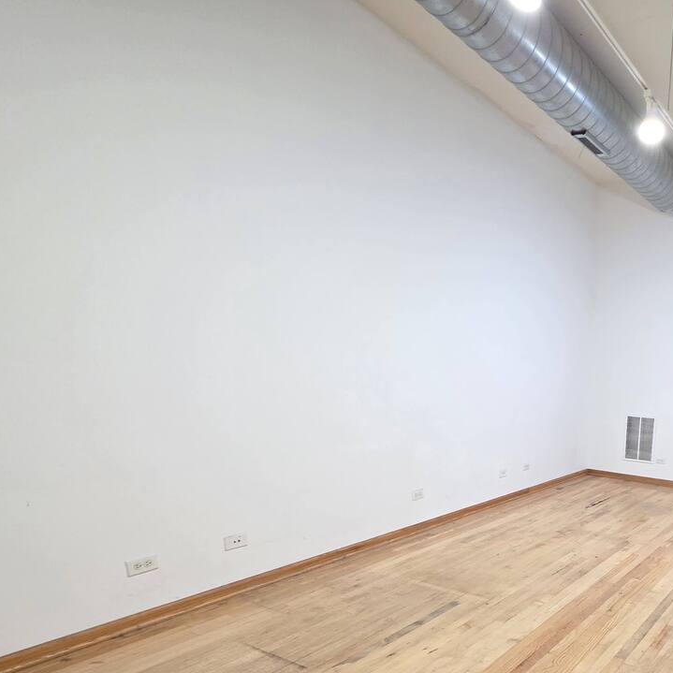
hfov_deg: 57.4
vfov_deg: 64.0
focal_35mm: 23
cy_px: 490
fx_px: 506
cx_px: 610
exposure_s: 1/60
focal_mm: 2.2
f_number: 1.9
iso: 500
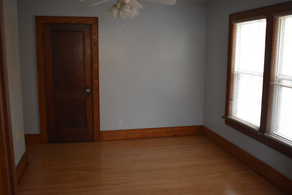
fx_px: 292
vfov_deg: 36.9
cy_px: 98
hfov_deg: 53.1
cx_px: 146
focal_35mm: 36
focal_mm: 24
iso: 1800
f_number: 3.8
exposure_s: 1/60
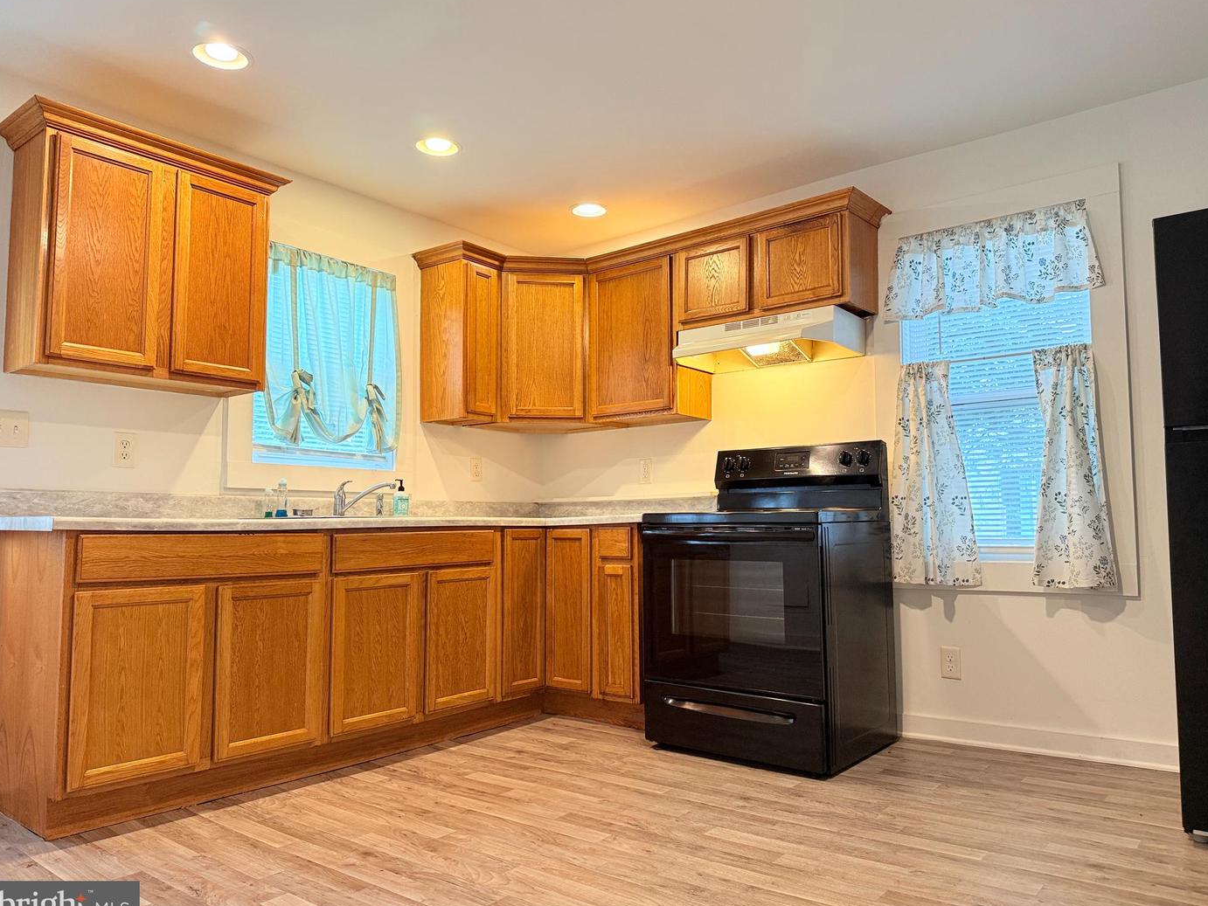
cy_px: 460
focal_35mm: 25
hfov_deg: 69.4
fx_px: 873
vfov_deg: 54.9
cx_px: 615
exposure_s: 1/60
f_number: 1.78
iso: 160
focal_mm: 6.76
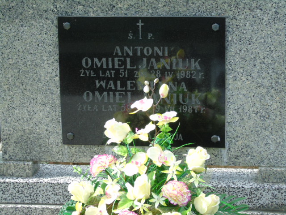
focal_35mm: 108
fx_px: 892
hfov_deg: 18.2
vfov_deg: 13.7
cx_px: 143
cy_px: 108
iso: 80
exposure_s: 1/80
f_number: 4.4
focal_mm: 19
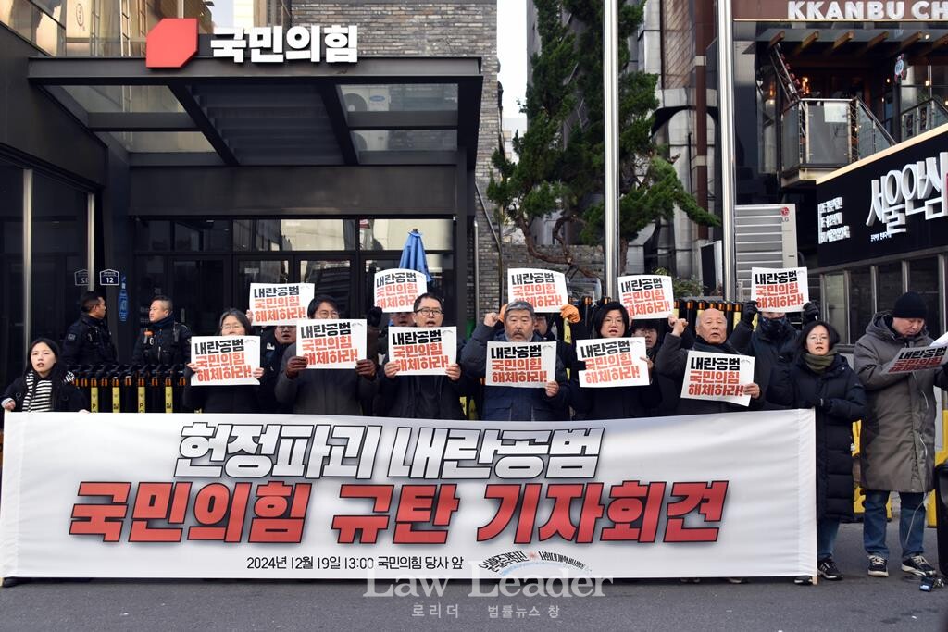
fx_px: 1027
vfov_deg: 34.2
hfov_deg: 49.5
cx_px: 474
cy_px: 316
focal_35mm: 39
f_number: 7.1
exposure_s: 1/200
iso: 400
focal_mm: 26
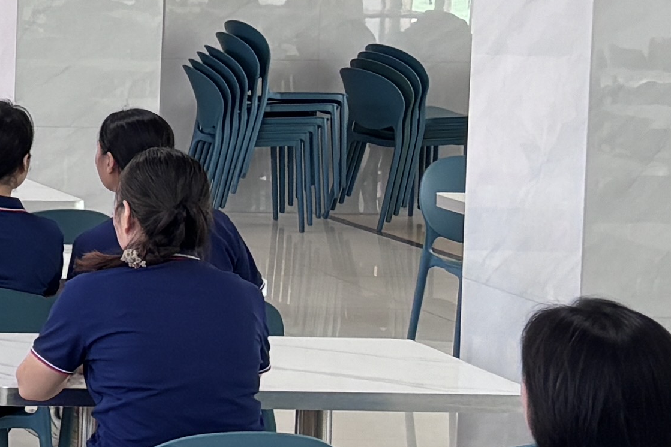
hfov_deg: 12.2
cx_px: -871
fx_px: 2572
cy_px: -34
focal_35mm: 138
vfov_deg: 9.8
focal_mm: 5.96
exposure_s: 1/100
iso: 80
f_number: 1.6
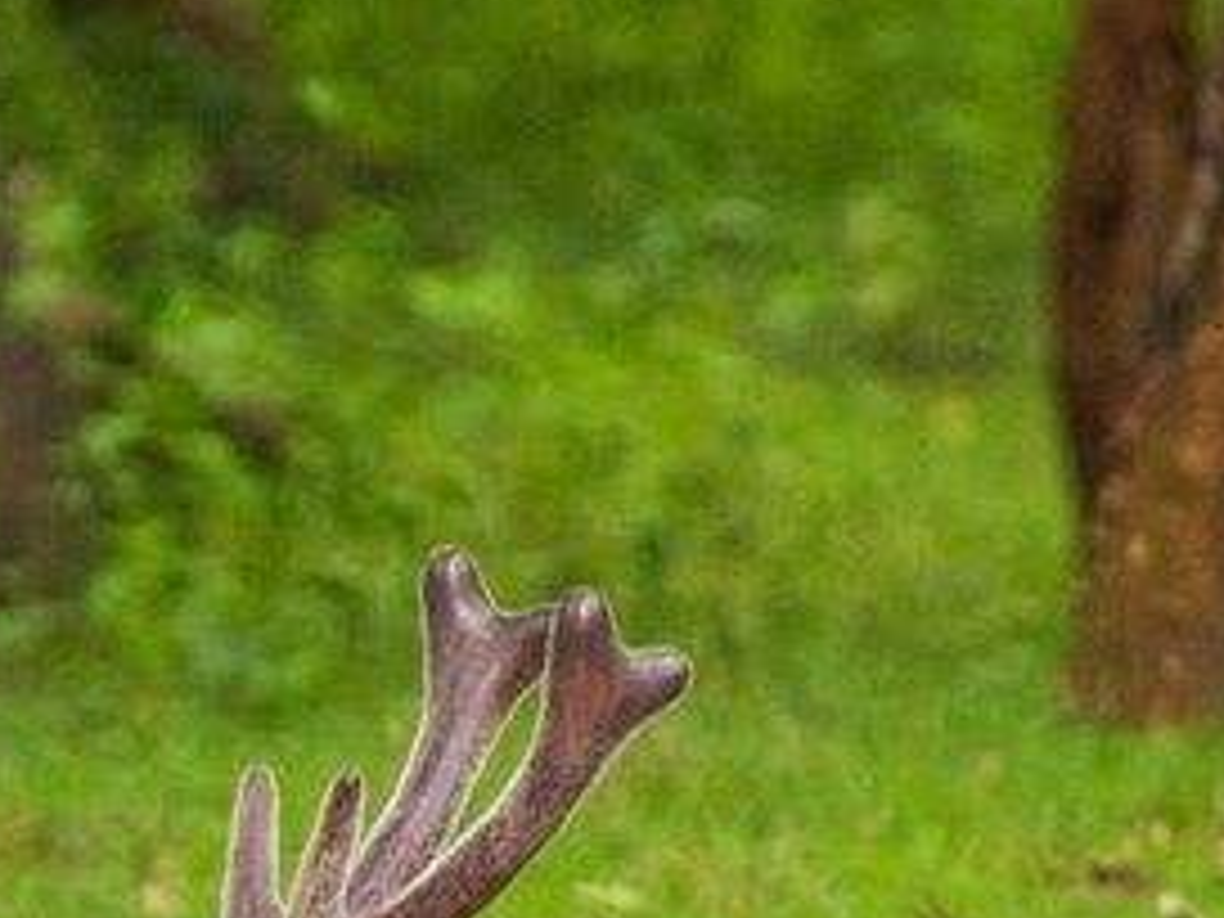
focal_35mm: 1692
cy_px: 1602
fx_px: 59828
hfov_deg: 1.2
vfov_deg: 0.9
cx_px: -86
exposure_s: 1/200
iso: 1600
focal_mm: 280
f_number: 5.6
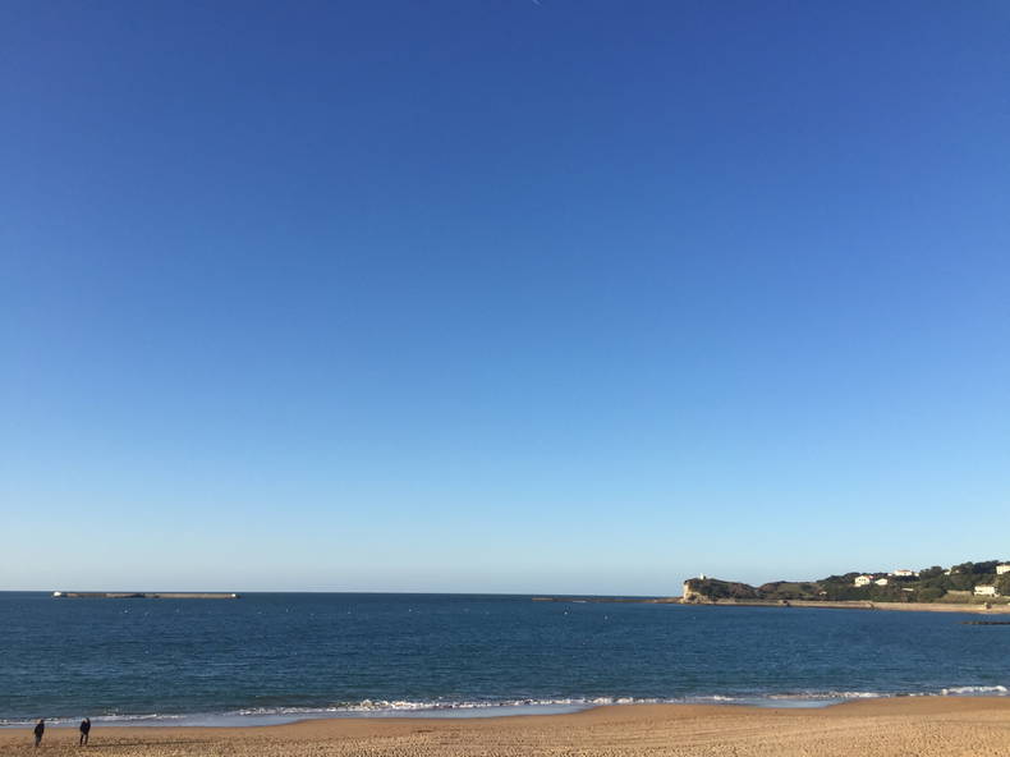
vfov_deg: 48.2
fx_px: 846
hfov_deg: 61.7
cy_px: 378
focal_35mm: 29
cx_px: 505
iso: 32
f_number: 2.2
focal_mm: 4.15
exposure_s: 1/1799
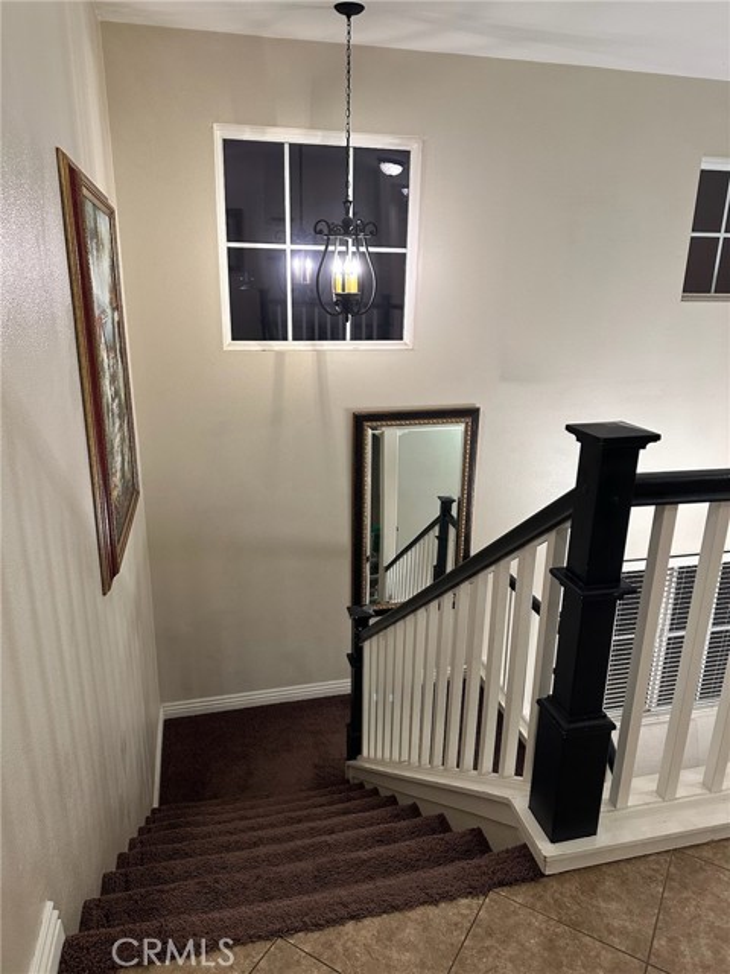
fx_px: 675
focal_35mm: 24
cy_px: 487
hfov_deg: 56.8
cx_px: 365
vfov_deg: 71.6
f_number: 1.78
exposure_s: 1/60
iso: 320
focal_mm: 6.86
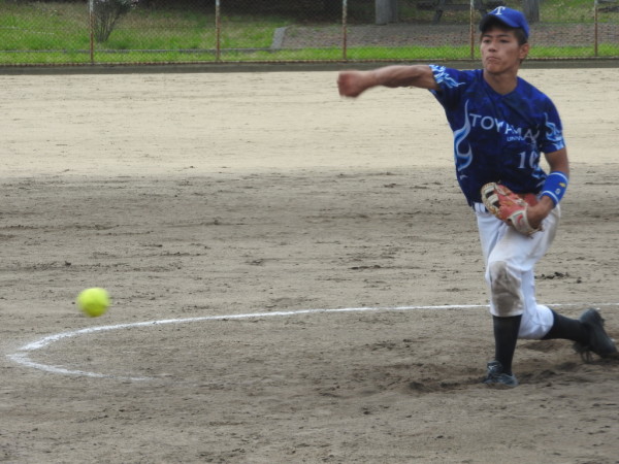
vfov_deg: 5.5
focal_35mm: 270
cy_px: 232
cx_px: 310
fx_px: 4828
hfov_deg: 7.3
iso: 100
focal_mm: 48.4
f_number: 5.5
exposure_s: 1/400
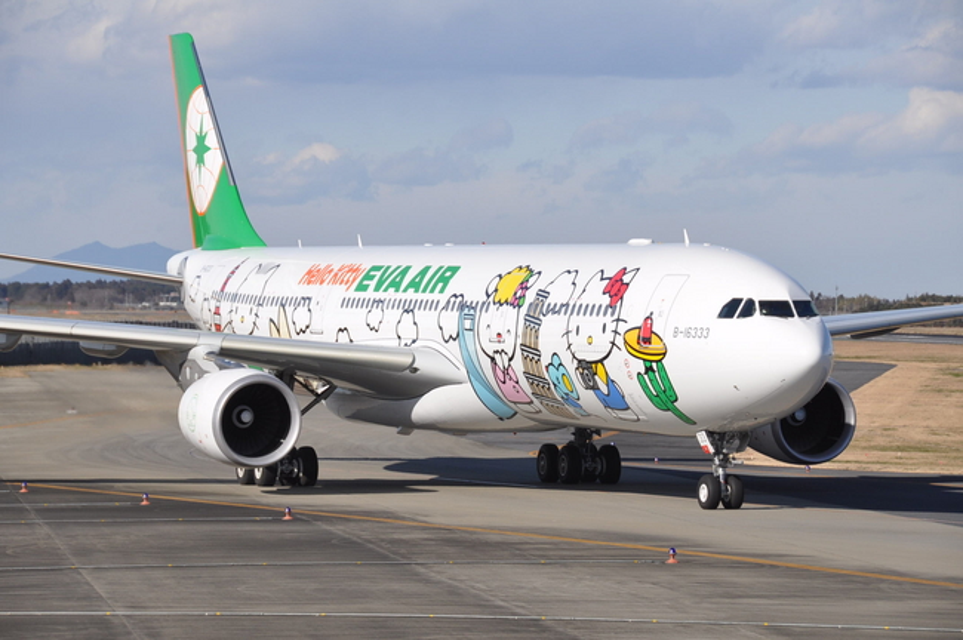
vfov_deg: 7.6
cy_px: 320
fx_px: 4810
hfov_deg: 11.4
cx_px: 482
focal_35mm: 180
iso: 400
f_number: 9
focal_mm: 120
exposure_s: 1/1250
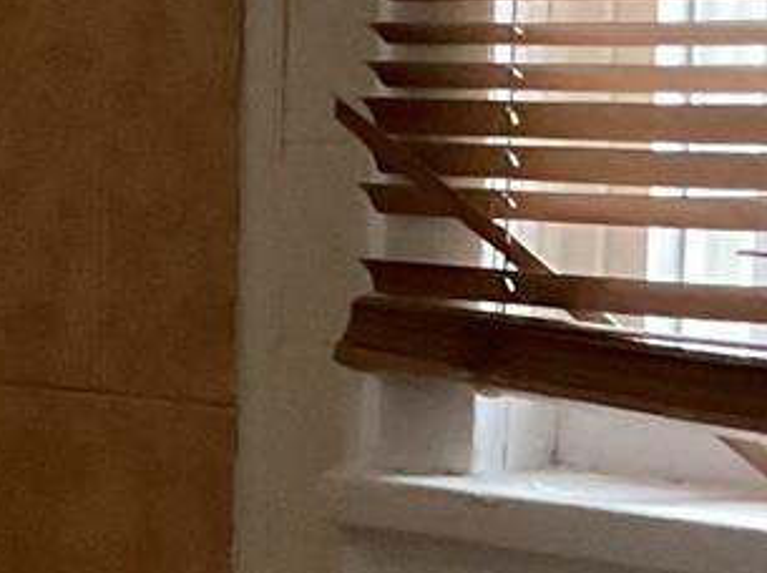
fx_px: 4316
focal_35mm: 195
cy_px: 1113
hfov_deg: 9.8
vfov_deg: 7.3
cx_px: -478
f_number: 1.8
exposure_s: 1/60
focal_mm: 3
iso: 250
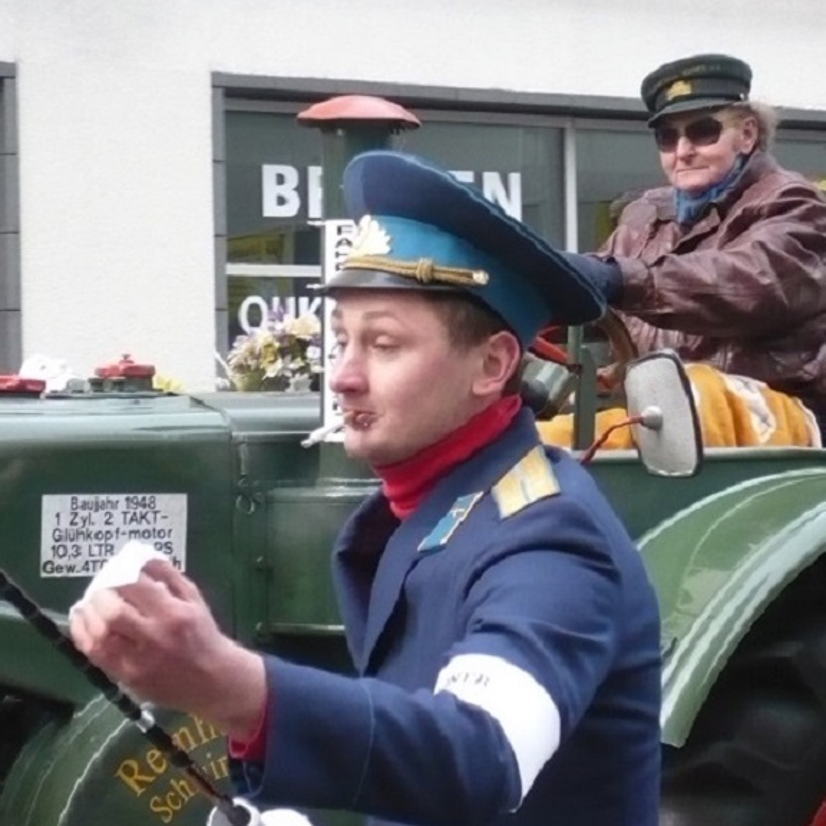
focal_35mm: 114
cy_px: 412
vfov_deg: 15.3
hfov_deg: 15.3
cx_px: 453
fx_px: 3078
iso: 250
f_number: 4
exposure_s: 1/125
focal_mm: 11.5
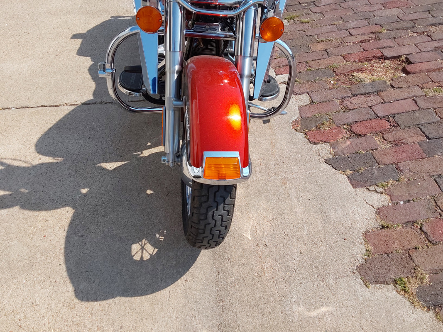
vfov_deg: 49.7
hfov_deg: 63.4
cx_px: 222
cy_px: 166
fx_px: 358
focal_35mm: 28
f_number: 1.9
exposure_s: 1/2118
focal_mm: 2.91
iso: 50
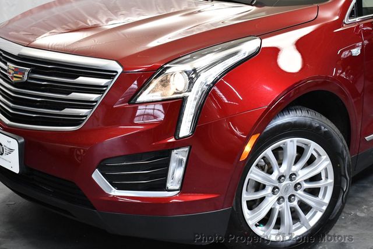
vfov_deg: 22.7
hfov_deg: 33.4
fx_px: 622
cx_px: 186
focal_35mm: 60
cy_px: 124
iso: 1800
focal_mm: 30
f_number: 4.2
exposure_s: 1/125
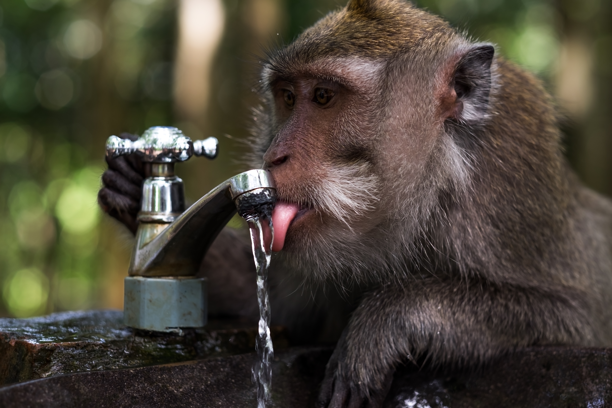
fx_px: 1428
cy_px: 204
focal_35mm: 84
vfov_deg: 16.3
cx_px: 306
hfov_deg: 24.2
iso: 200
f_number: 2.8
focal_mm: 56
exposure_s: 1/160
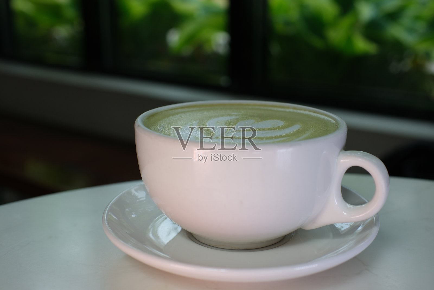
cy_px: 145
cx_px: 217
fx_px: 543
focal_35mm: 45
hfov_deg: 43.6
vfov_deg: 29.9
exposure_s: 1/320
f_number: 4
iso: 250
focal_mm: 30
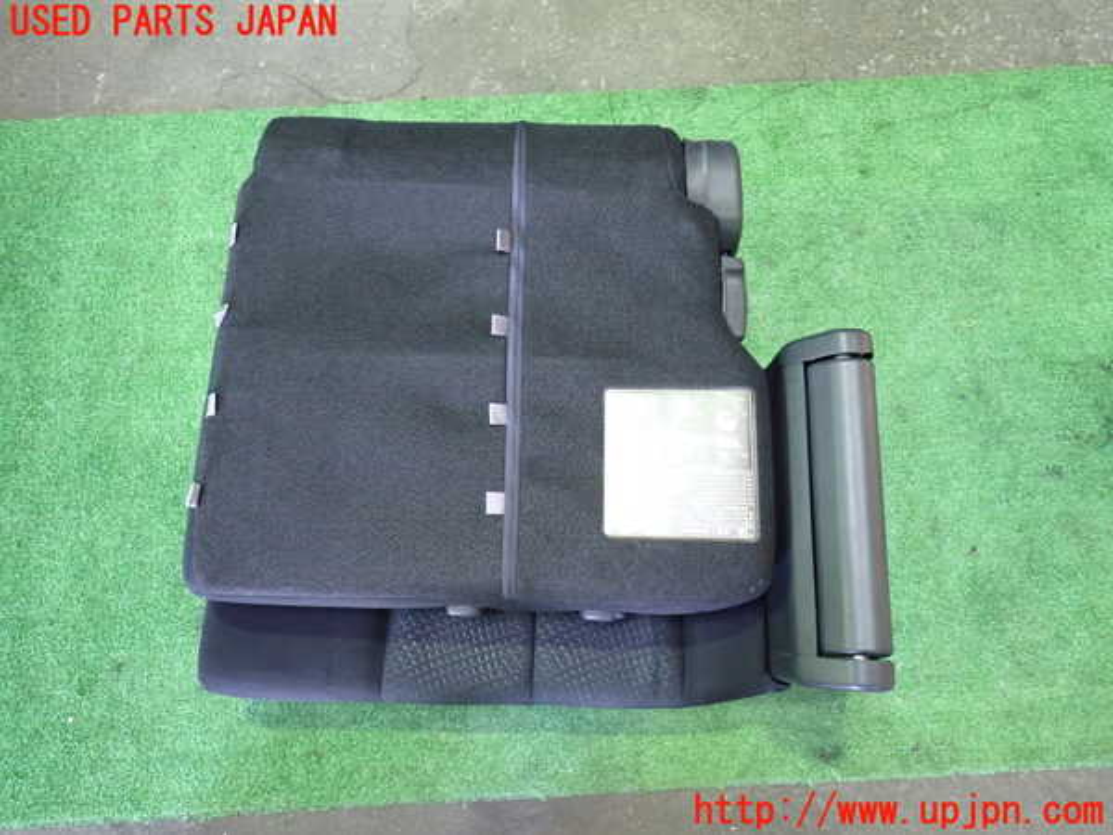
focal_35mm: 25
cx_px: 556
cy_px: 418
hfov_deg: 69.4
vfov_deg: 54.9
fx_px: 804
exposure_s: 1/30
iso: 800
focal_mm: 4.5
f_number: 2
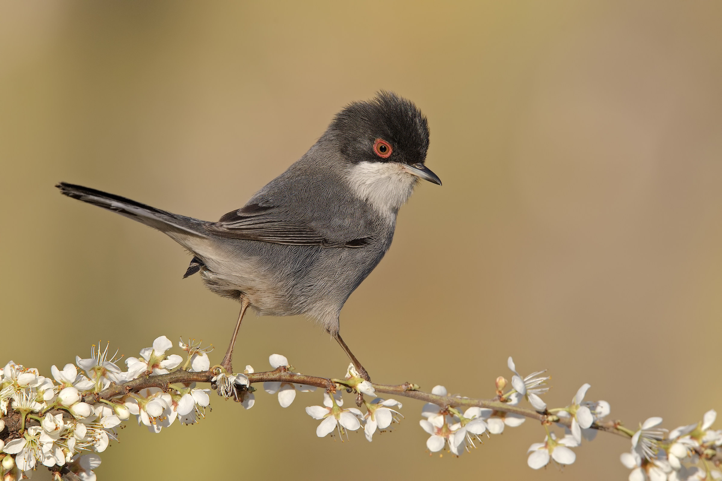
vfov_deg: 2.3
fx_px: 12032
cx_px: 361
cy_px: 240
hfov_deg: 3.4
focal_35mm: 600
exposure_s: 1/2000
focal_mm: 600
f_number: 10
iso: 1400
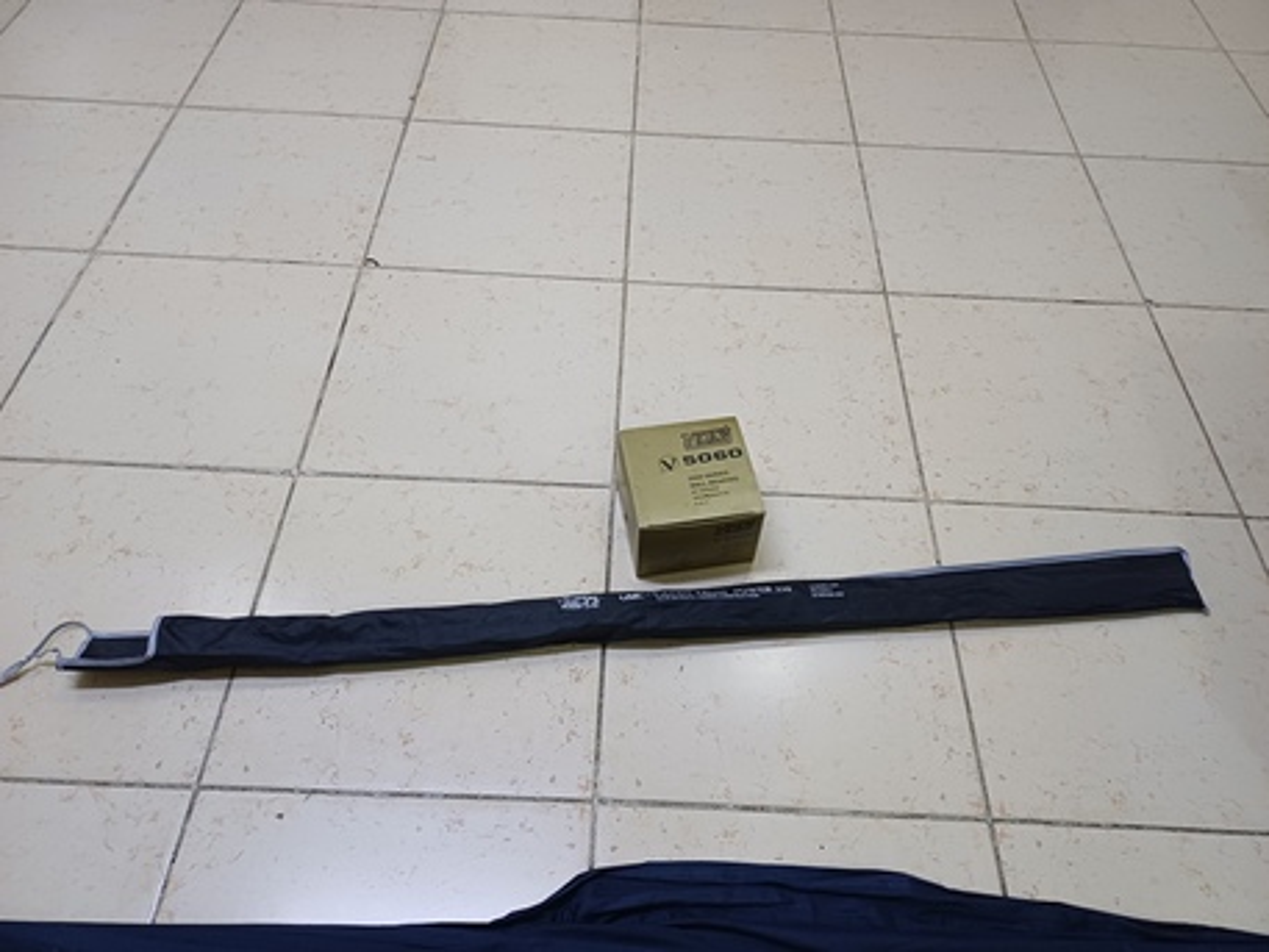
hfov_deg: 69.4
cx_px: 634
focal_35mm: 25
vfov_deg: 54.9
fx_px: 917
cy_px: 476
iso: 320
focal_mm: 4.65
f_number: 1.8
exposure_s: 1/30
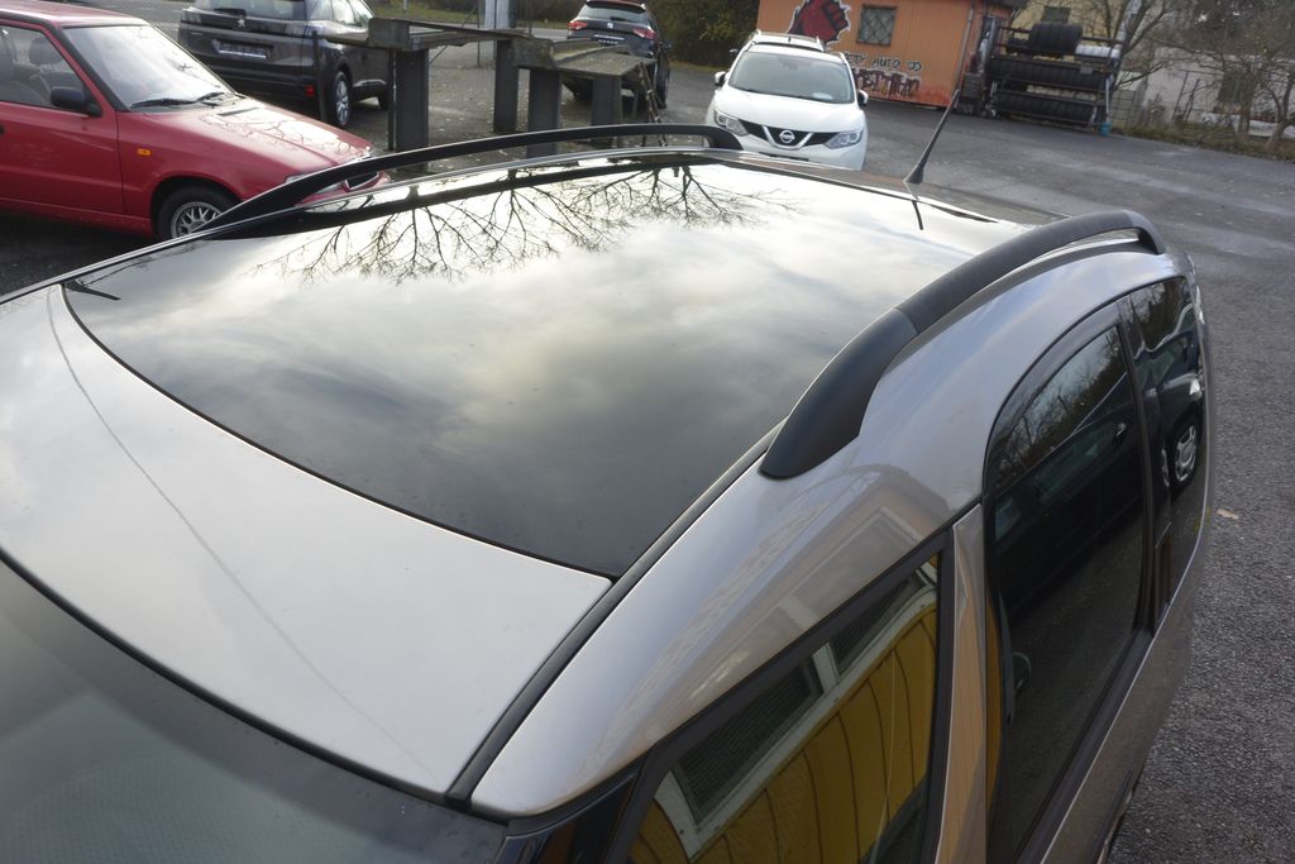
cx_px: 648
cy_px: 432
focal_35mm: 27
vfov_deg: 47.9
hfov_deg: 67.4
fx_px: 971
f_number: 4.5
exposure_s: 1/320
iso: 160
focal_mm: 10
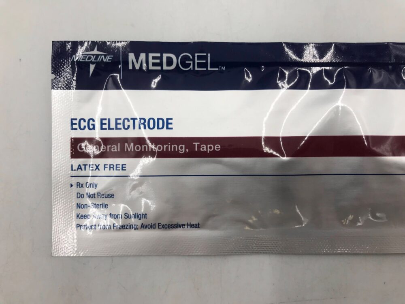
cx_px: 202
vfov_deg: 49.7
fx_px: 328
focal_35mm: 28
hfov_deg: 63.4
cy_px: 152
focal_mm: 3.99
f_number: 1.8
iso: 20
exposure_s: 1/217
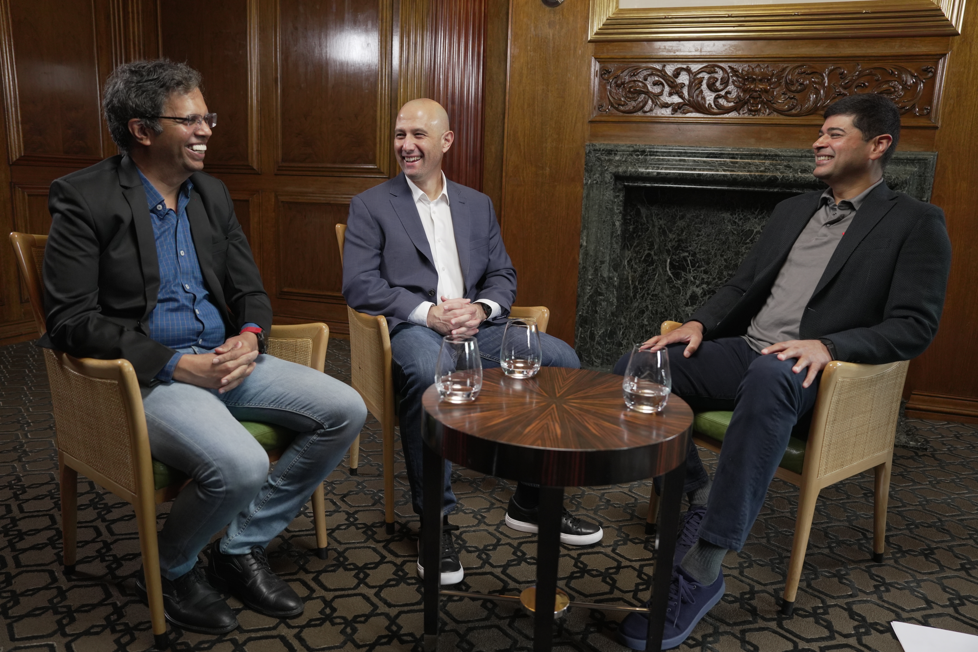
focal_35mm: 25
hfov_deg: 71.5
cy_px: 326
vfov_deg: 51.3
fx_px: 679
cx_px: 489
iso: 1600
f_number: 3.2
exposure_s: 1/125
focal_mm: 25
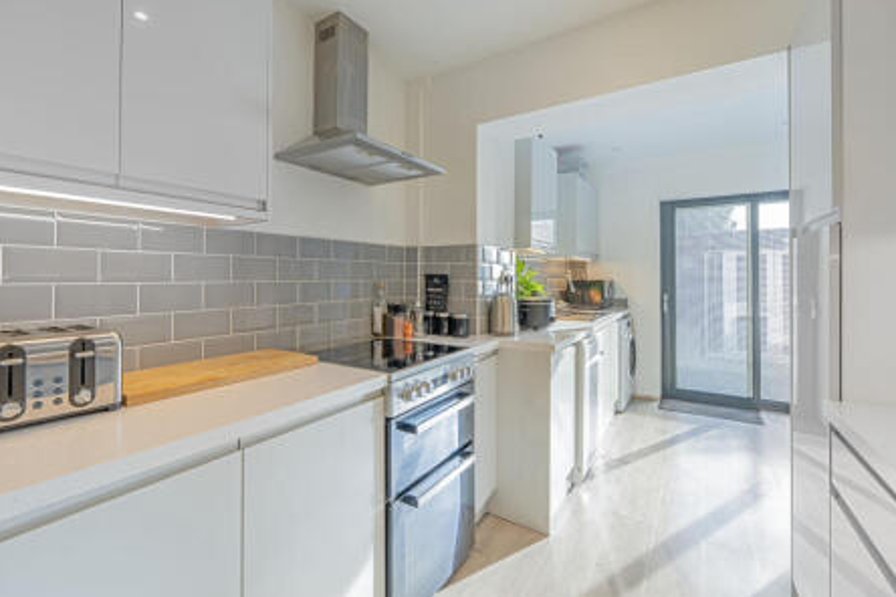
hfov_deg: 100.3
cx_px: 430
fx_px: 373
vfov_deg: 77.3
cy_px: 283
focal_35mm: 15
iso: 100
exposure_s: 1/6
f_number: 11
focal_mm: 14
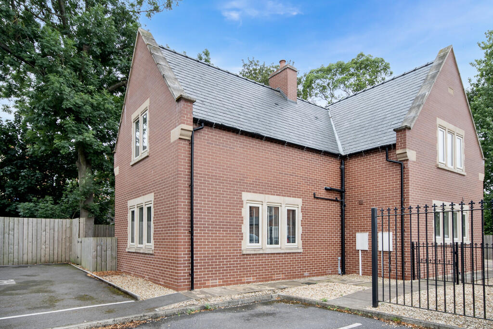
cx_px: 246
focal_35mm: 21
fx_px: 288
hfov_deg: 81.2
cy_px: 164
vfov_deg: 59.5
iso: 100
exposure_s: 1/50
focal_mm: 14
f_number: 8
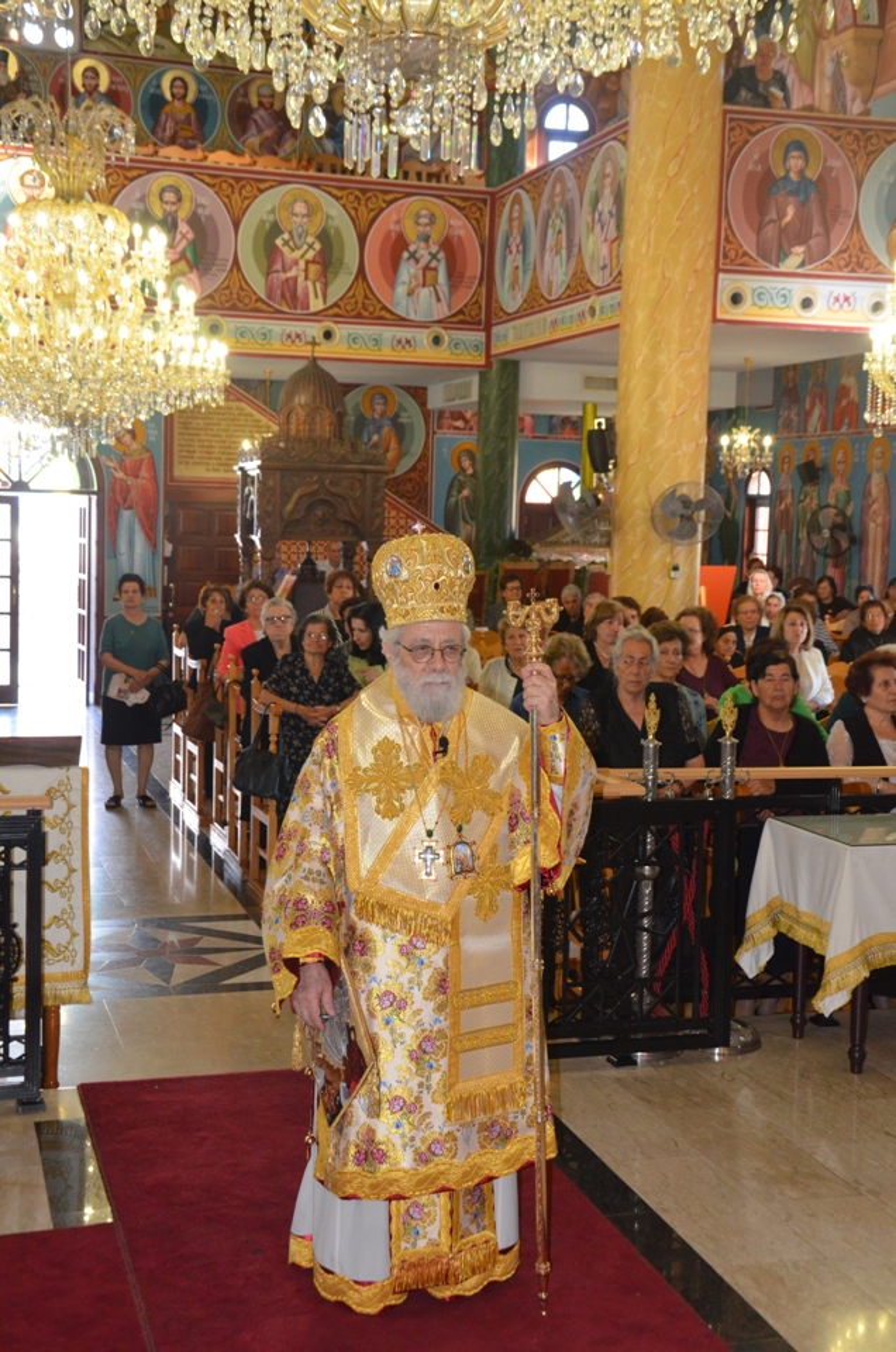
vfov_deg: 41.2
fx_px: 1800
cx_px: 448
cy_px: 676
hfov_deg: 28.0
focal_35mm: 48
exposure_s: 1/60
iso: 2000
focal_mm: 32
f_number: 6.3
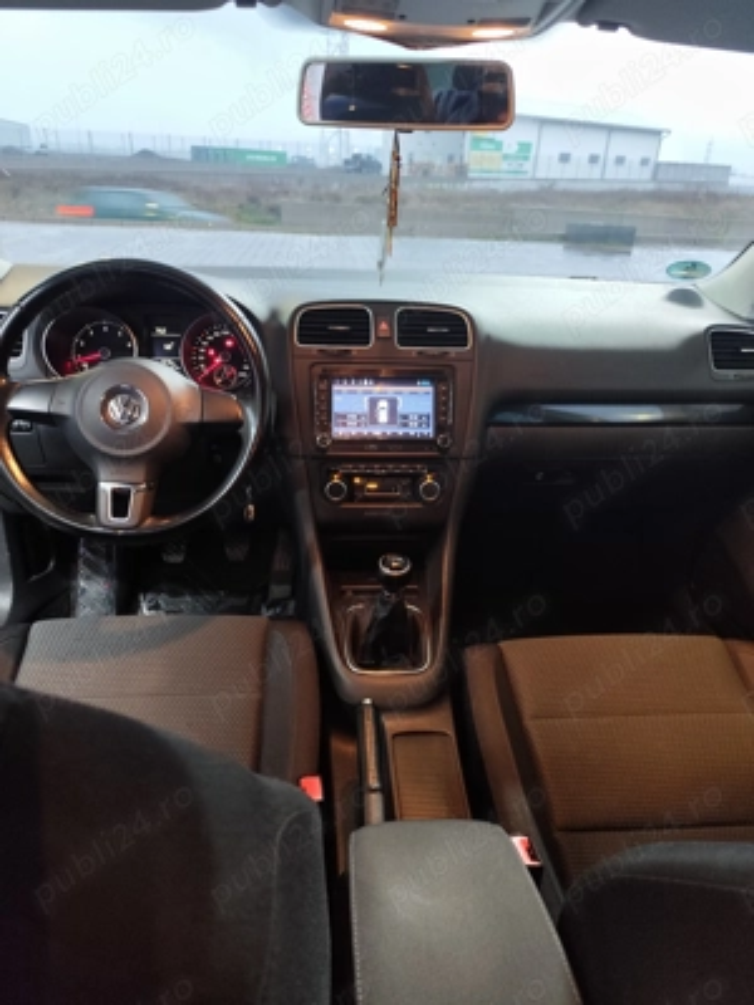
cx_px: 377
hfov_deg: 58.9
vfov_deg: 73.9
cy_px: 502
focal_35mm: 23
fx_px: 668
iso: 640
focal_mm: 6.19
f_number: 1.65
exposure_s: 1/20
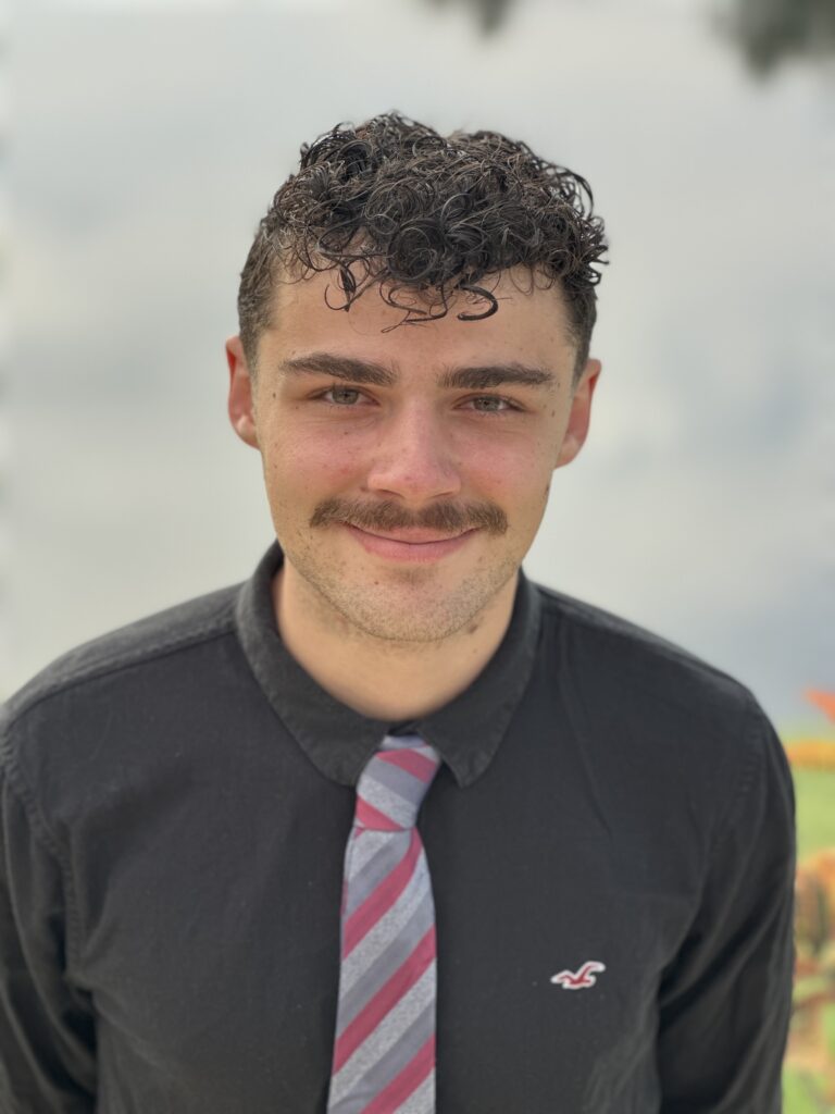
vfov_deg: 25.3
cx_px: 418
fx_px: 2477
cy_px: 557
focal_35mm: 77
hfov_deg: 19.1
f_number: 2.8
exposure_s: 1/121
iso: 50
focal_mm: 9
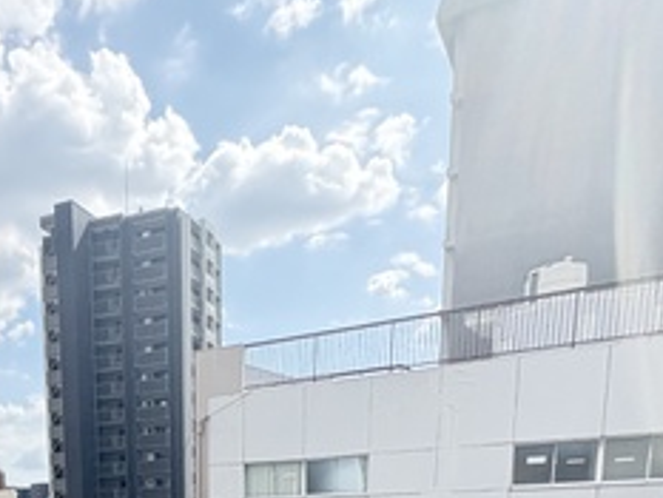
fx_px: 805
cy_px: 684
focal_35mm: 42
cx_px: 88
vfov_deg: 27.3
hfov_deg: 41.8
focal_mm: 2.22
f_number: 2.2
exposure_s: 1/796
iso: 50
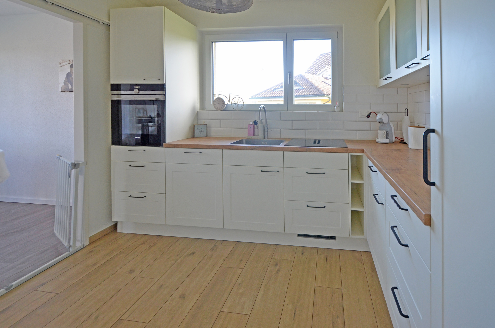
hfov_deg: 100.5
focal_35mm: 15
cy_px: 164
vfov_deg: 77.1
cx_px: 248
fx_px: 206
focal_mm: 10
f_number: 4.5
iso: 400
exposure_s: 1/80
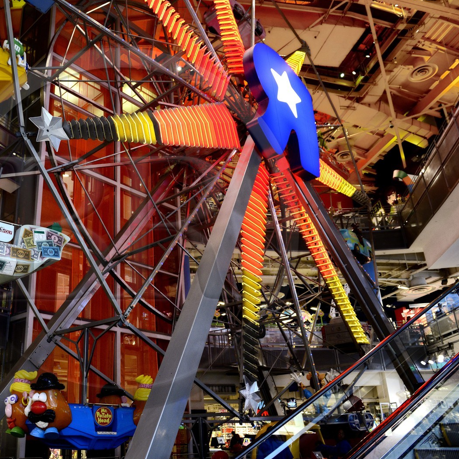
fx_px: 465
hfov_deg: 50.5
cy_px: 229
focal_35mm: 31
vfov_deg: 52.5
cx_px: 119
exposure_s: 1/50
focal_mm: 24
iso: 1600
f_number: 4.5
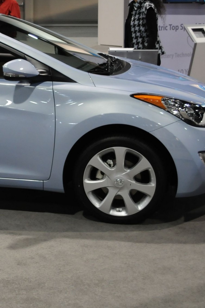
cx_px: -52
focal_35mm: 86
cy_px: 103
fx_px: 735
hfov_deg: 15.2
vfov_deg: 23.5
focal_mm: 26
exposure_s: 1/60
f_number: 4.2
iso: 800
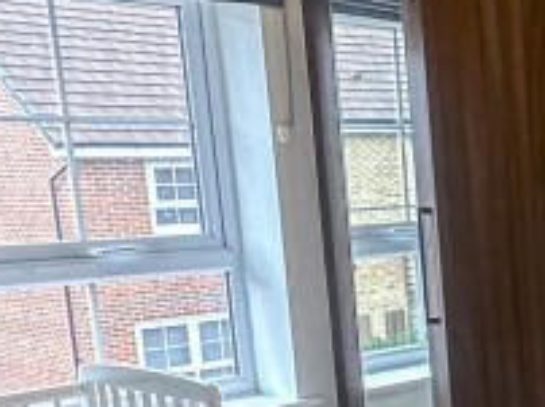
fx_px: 1117
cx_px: 782
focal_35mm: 71
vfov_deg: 20.2
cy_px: 372
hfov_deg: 23.0
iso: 250
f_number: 2.2
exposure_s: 1/100
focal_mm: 2.22
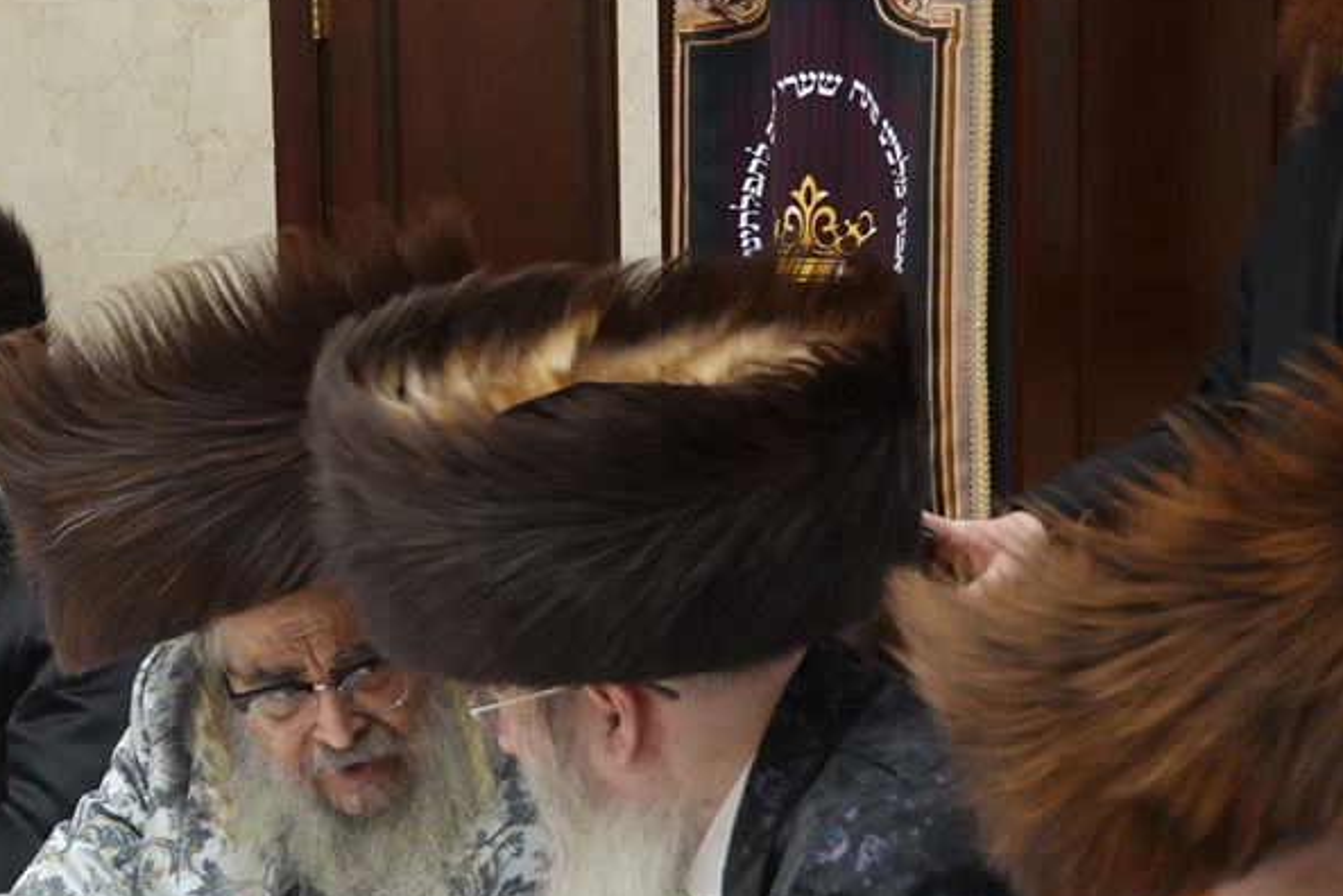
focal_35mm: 107
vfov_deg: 12.8
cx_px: 335
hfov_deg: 19.0
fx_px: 3993
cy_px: 648
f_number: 4
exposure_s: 1/80
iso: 640
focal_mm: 22.92
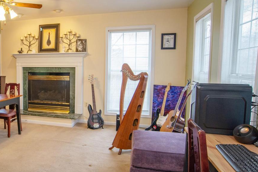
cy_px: 85
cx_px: 56
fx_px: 215
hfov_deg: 57.7
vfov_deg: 43.7
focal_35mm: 30
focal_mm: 18
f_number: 10
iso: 1000
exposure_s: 1/20
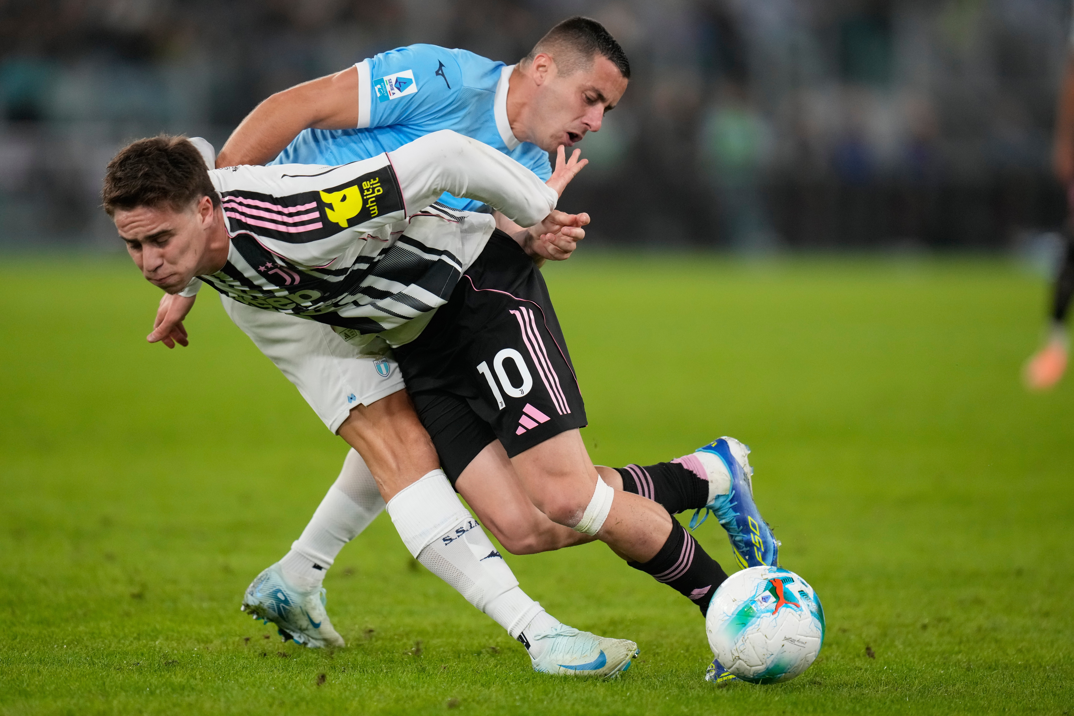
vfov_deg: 3.4
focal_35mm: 400
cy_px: 358
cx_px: 537
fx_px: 11932
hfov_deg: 5.2
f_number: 3.2
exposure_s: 1/2500
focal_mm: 400
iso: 4000
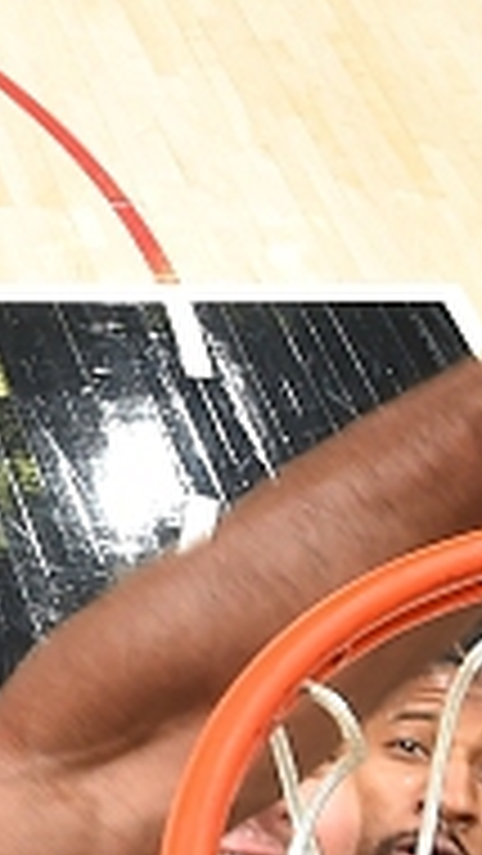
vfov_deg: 17.3
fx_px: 2815
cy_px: 436
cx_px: -874
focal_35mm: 124
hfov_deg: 8.5
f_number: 7.1
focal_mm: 22
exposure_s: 1/250
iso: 400
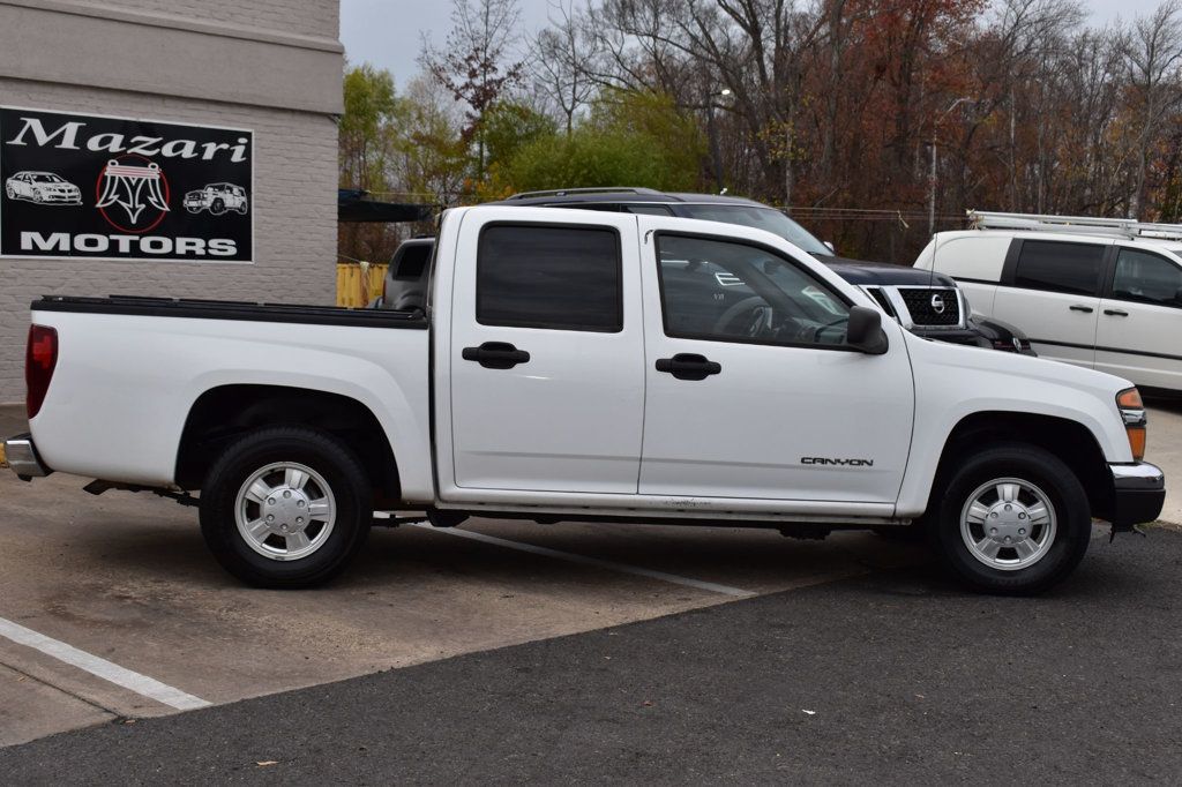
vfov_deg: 28.9
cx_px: 591
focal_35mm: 46
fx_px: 1526
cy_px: 394
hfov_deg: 42.3
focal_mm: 31
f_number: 9
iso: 400
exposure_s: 1/160
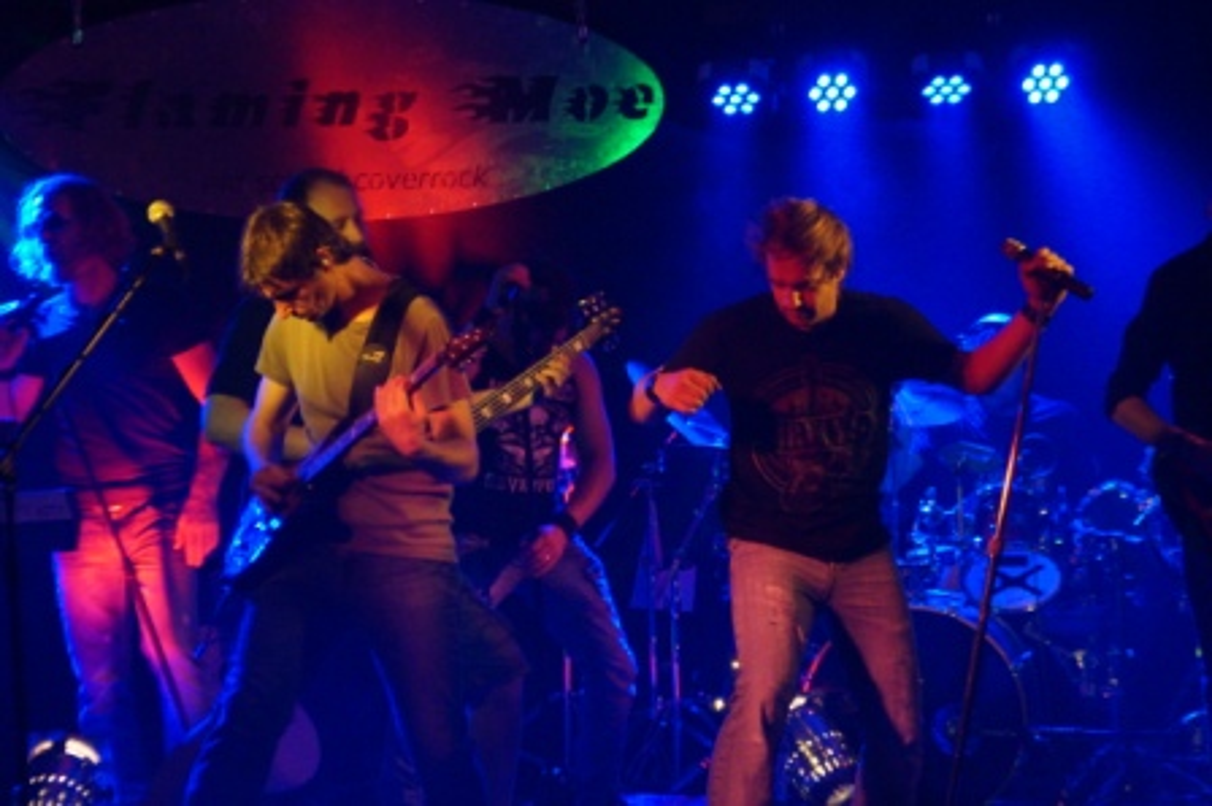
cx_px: 606
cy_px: 403
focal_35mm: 165
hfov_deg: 12.5
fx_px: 5551
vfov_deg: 8.3
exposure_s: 1/80
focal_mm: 110
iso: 3200
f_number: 5.6
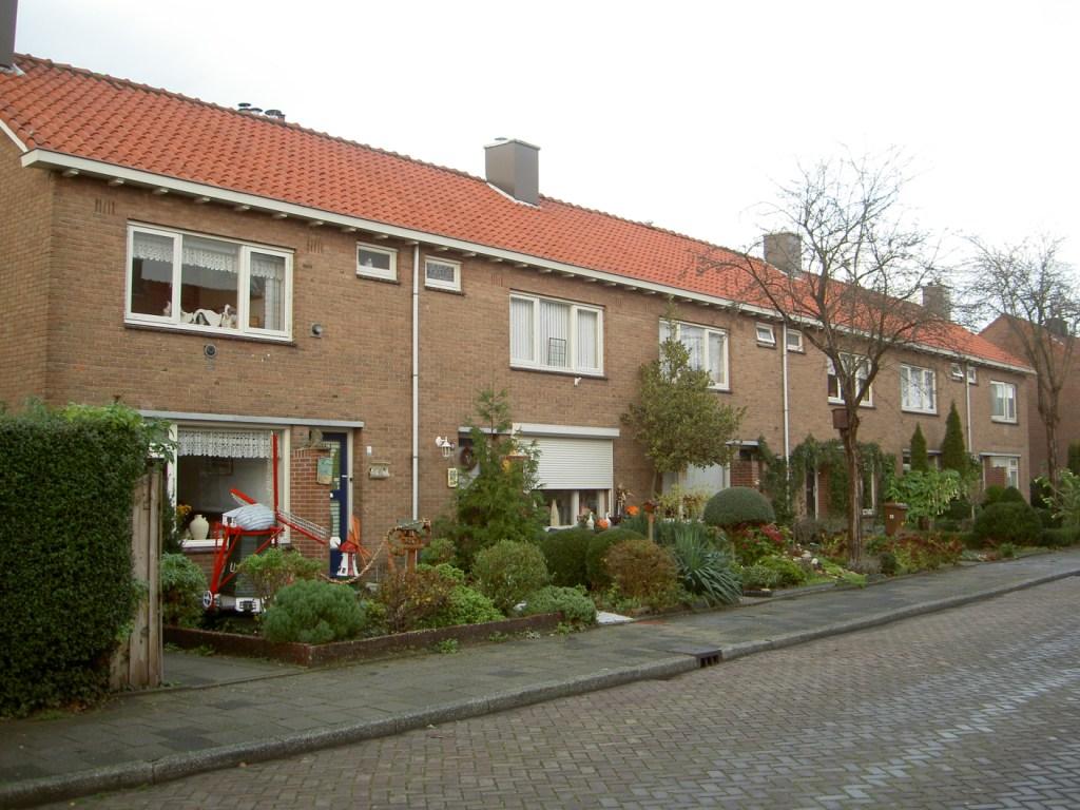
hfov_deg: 47.9
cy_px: 405
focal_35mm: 39
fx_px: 1217
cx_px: 540
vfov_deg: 36.8
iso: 100
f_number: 2.8
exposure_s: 1/100
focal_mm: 8
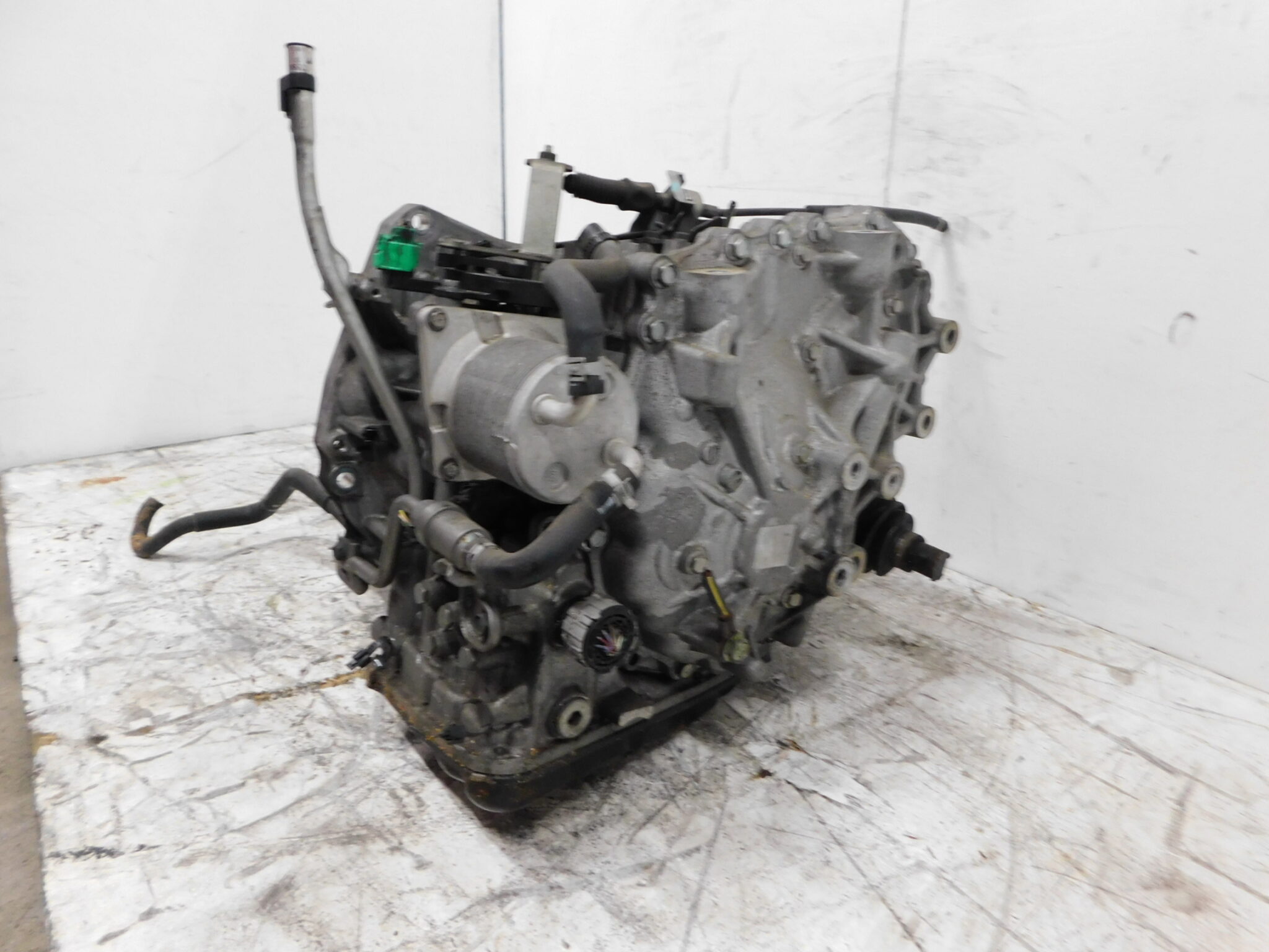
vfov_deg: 58.9
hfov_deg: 73.9
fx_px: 843
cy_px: 476
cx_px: 634
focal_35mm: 23
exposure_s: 1/13
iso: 400
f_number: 3
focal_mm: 4
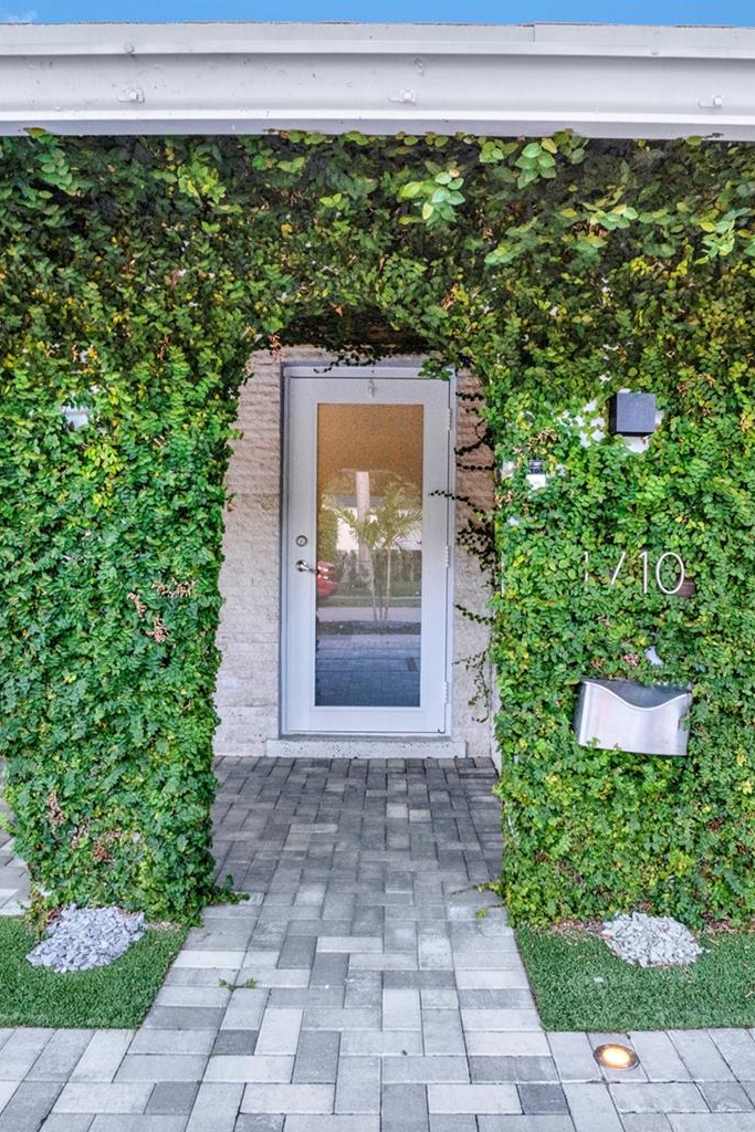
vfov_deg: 71.5
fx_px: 786
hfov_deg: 51.3
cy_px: 580
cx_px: 387
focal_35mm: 25
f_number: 20
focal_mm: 16
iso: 2000
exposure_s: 1/30
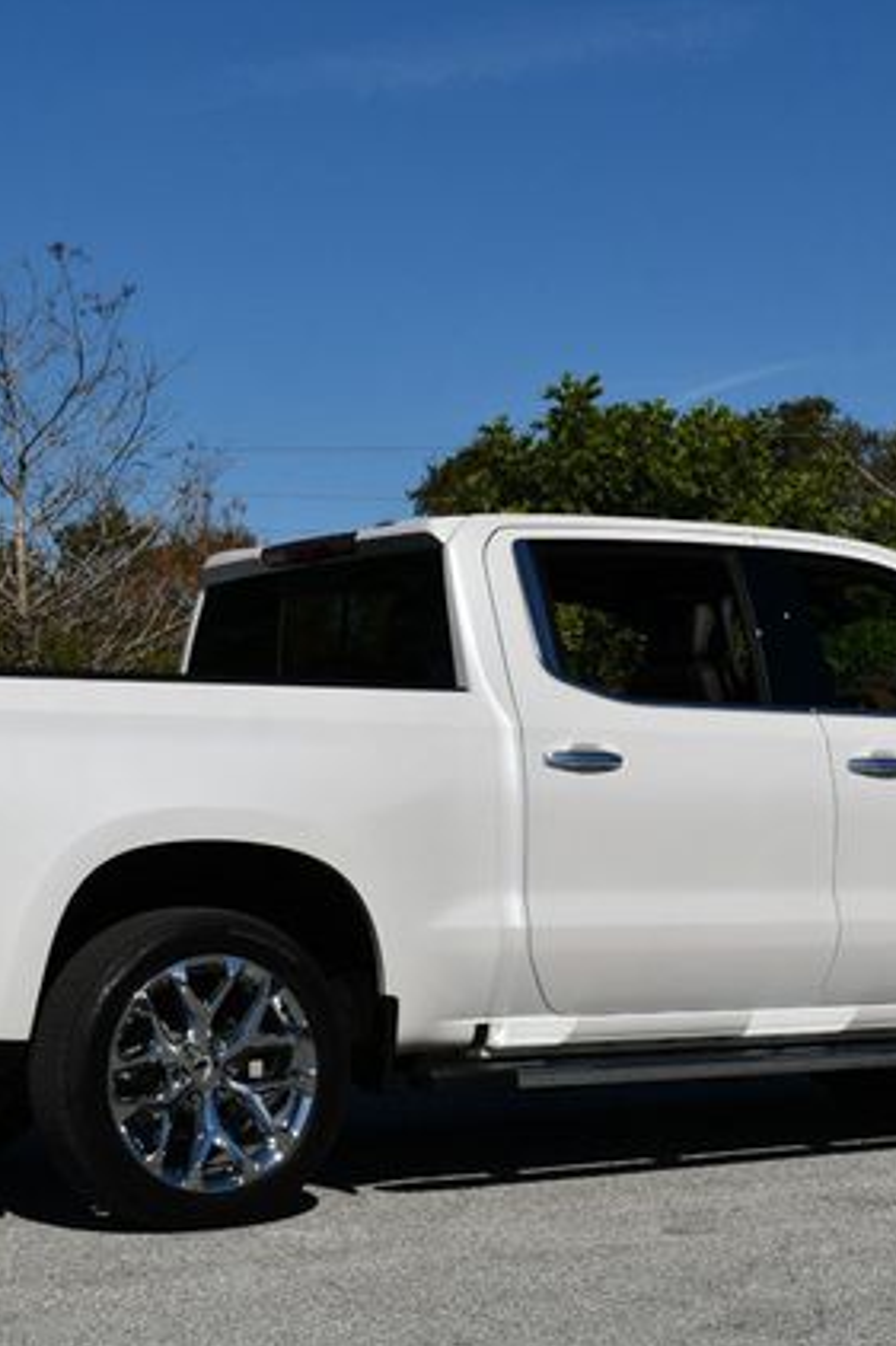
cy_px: 670
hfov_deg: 17.3
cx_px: 453
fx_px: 2952
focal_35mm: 79
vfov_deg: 25.7
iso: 100
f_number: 10
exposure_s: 1/400
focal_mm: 26
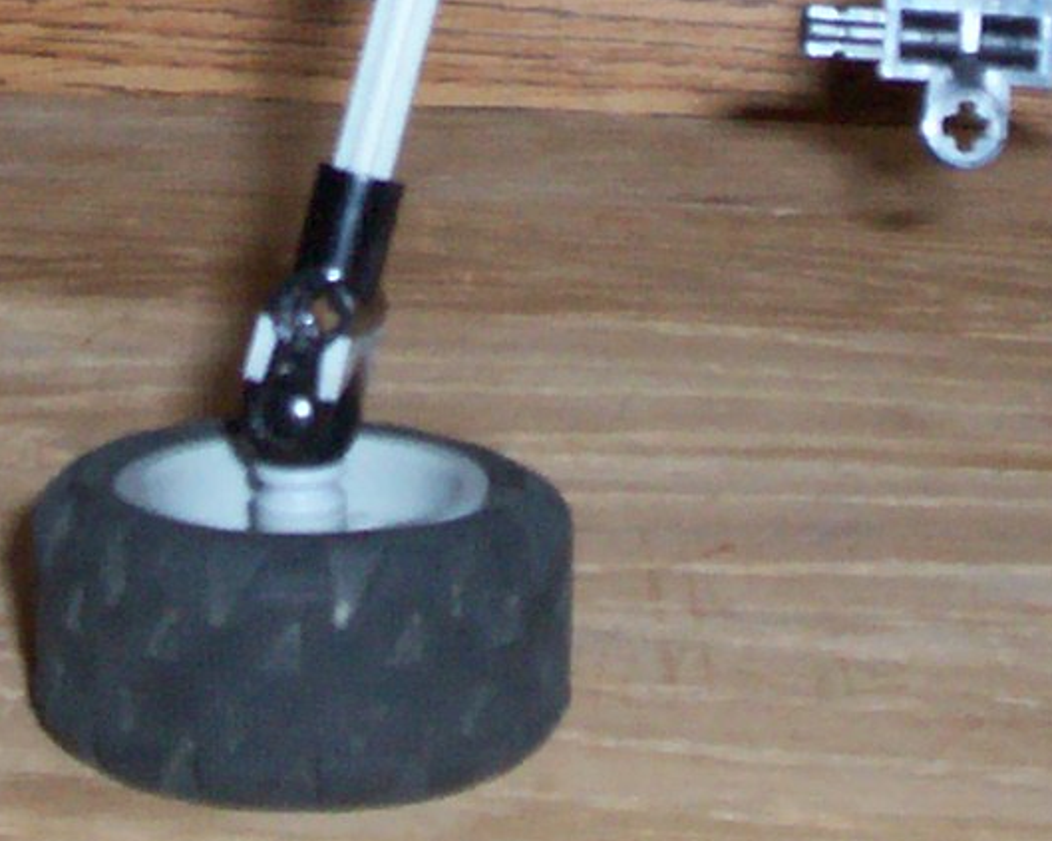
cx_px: 428
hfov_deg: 12.6
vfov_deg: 9.7
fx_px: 4763
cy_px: -577
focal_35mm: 153
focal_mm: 5.9
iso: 140
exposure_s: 1/64
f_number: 4.5
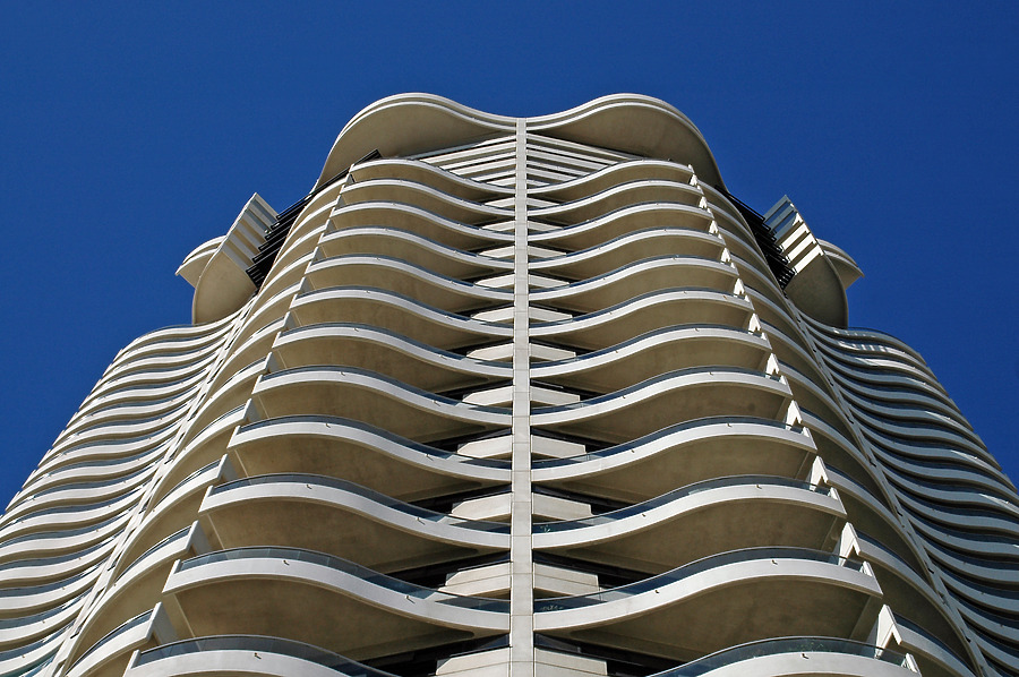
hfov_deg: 28.1
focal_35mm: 72
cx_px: 510
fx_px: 2036
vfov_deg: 18.9
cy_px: 338
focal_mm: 48
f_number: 10
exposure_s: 1/400
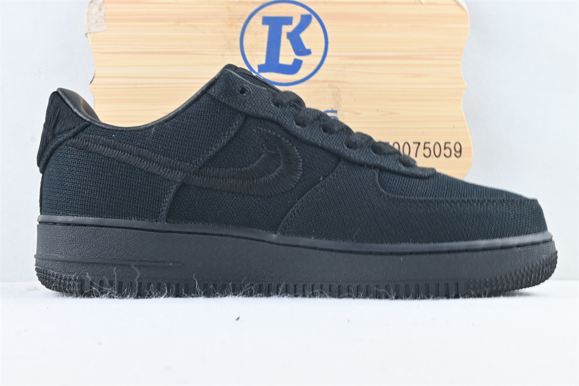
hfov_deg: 40.0
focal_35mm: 50
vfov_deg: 27.3
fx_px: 796
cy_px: 193
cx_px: 290
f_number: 10
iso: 140
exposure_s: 1/8
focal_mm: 33
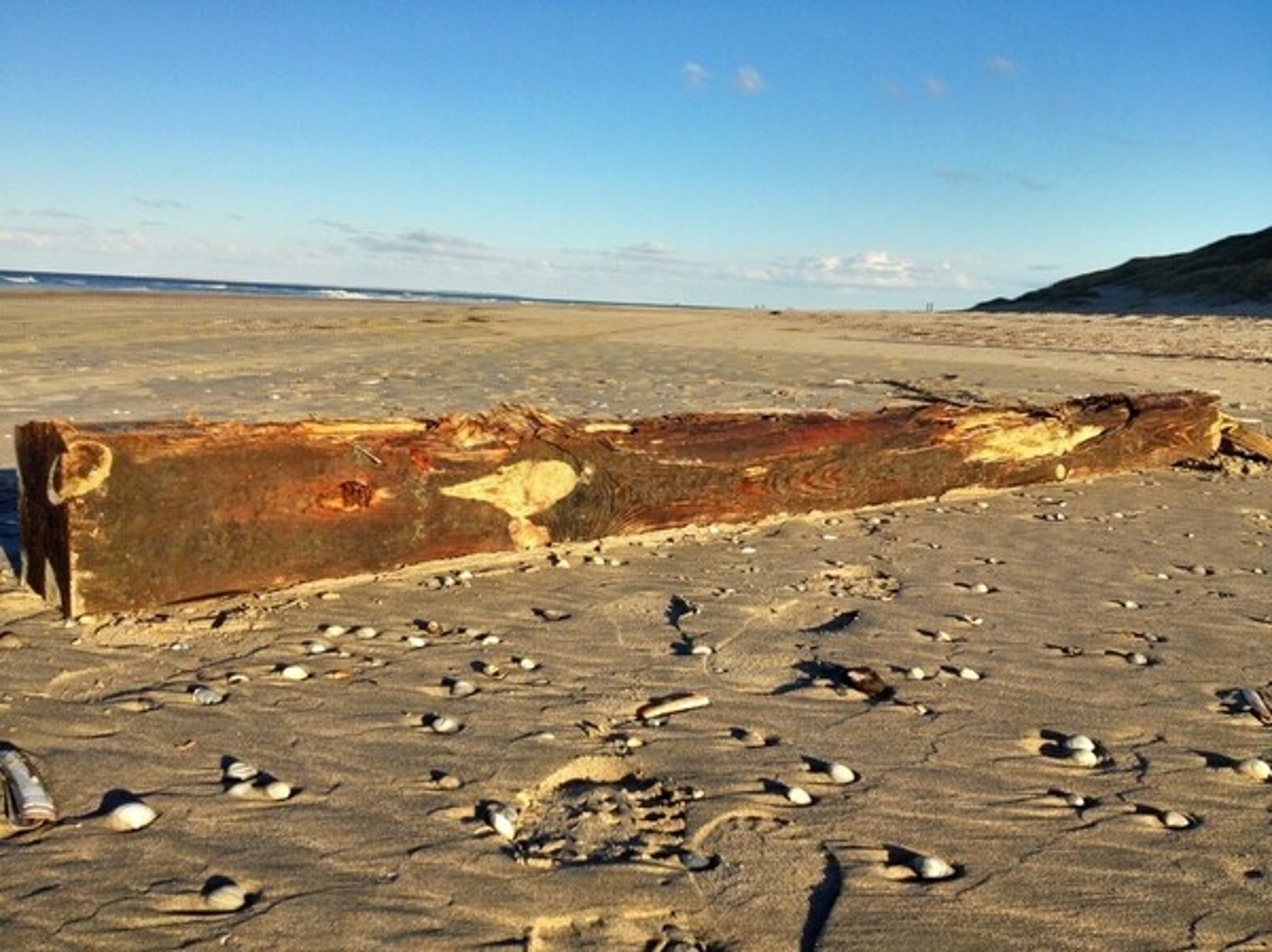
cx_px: 636
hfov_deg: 52.7
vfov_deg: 40.6
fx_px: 1285
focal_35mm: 35
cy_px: 476
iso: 50
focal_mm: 4.28
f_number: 2.4
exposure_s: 1/2304
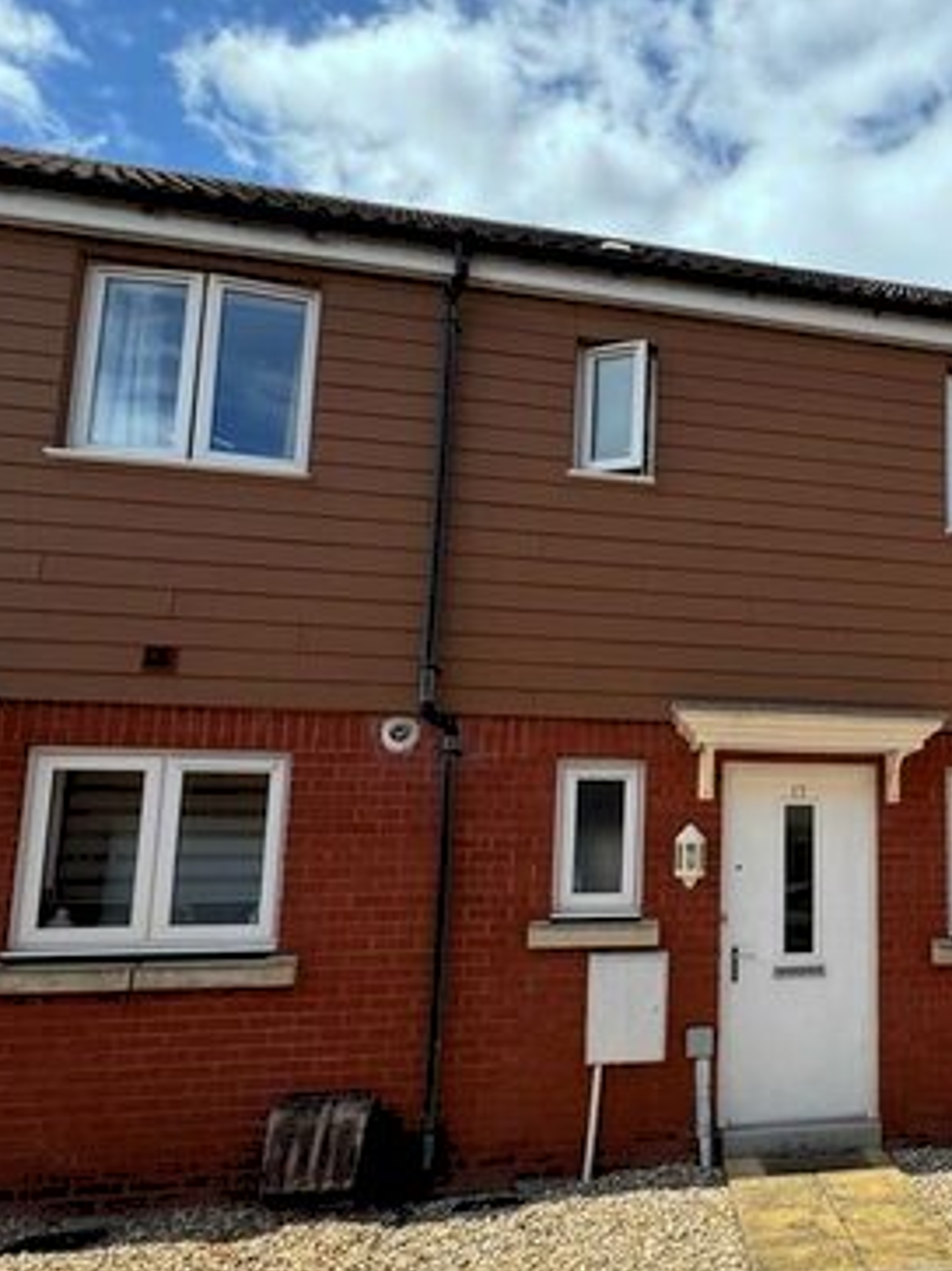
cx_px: 903
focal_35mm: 27
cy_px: 748
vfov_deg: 64.9
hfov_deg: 45.2
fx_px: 991
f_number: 2.2
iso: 40
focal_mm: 2.22
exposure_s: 1/636
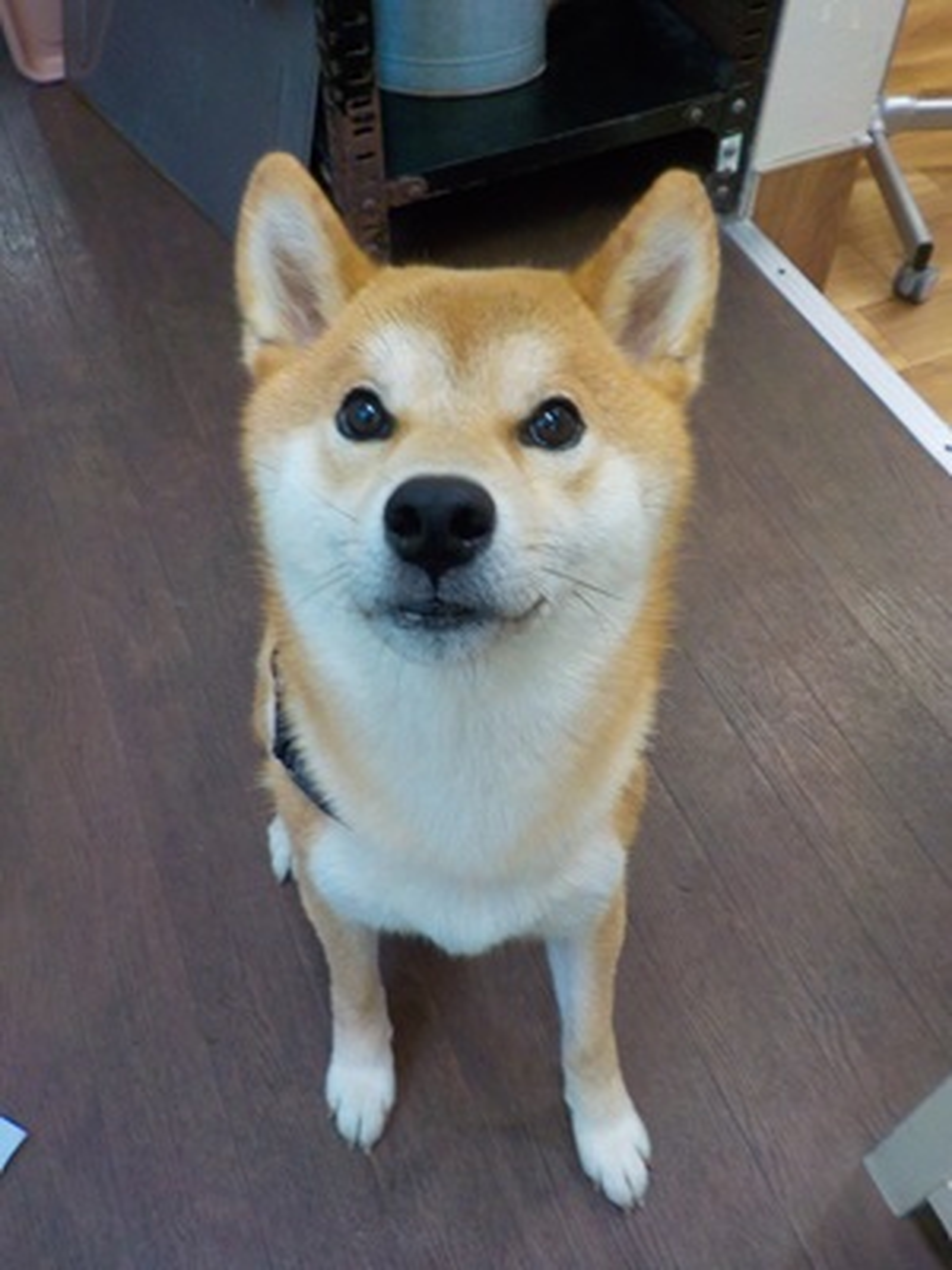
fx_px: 1100
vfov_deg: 60.0
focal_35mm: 30
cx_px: 476
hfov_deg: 46.8
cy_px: 635
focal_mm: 4.1
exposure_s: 1/30
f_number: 3.3
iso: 250
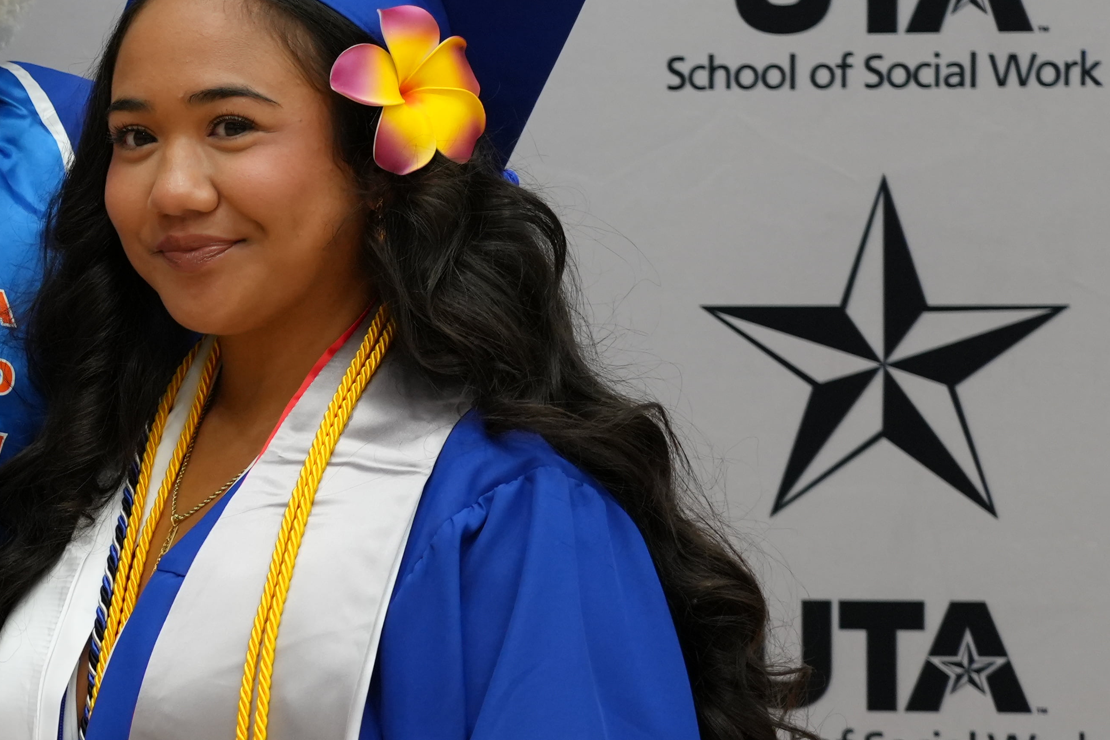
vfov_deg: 8.7
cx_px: -313
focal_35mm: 157
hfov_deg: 12.7
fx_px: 4840
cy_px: 273
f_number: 4
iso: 1250
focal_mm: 58
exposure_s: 1/160
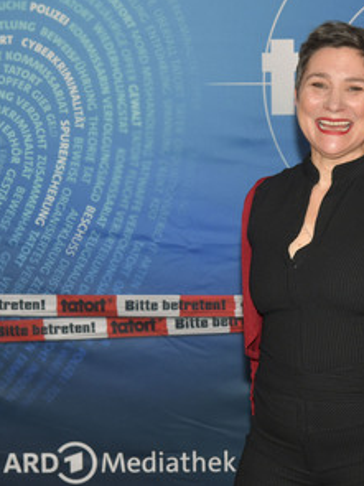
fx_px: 1277
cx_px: 246
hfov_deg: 16.2
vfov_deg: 21.5
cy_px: 241
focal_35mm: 91
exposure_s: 1/200
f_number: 5.6
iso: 640
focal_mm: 62
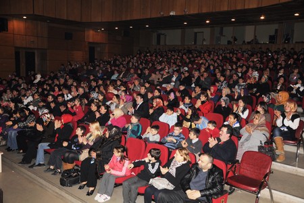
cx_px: 152
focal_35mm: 33
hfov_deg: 57.2
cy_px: 102
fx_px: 279
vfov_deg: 40.0
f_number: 3.8
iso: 400
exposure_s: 1/60
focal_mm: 22
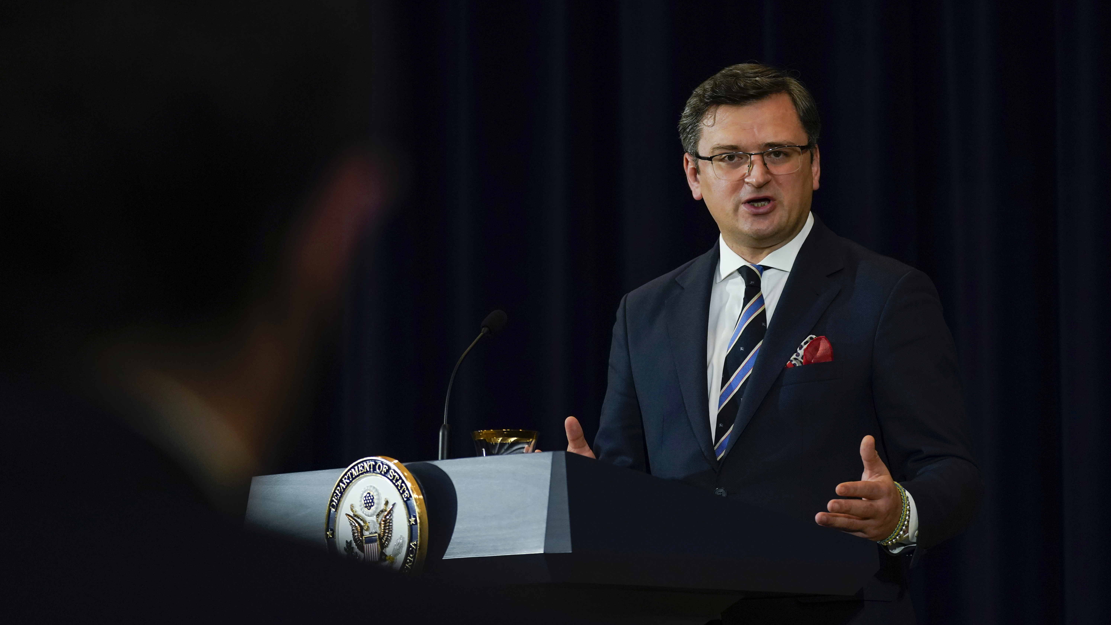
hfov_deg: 11.7
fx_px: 5420
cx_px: 555
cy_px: 291
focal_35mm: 184
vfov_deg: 6.6
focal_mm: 175
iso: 2500
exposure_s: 1/200
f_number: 5.6
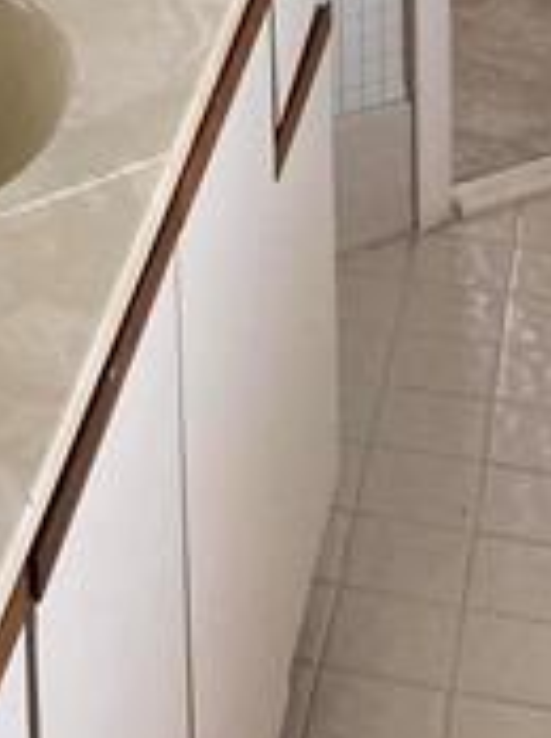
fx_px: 2447
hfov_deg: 12.4
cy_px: -632
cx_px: -182
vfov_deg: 14.8
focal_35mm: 115
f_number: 1.8
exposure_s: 1/121
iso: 100
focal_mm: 4.25
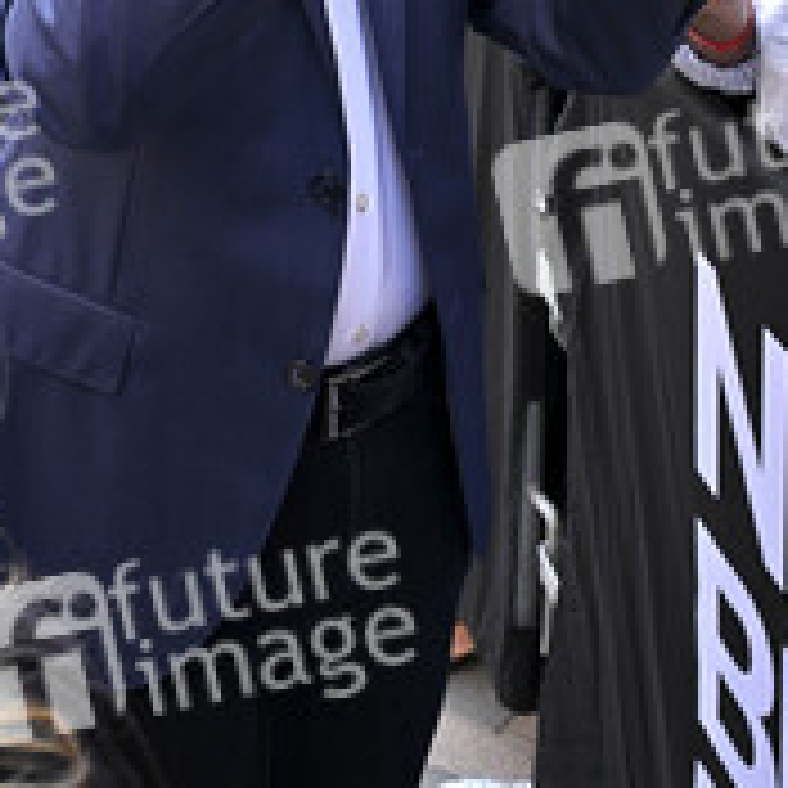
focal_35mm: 72
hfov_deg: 24.0
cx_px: 315
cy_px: -36
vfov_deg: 22.8
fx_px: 1854
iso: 800
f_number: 7.1
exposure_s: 1/320
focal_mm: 37
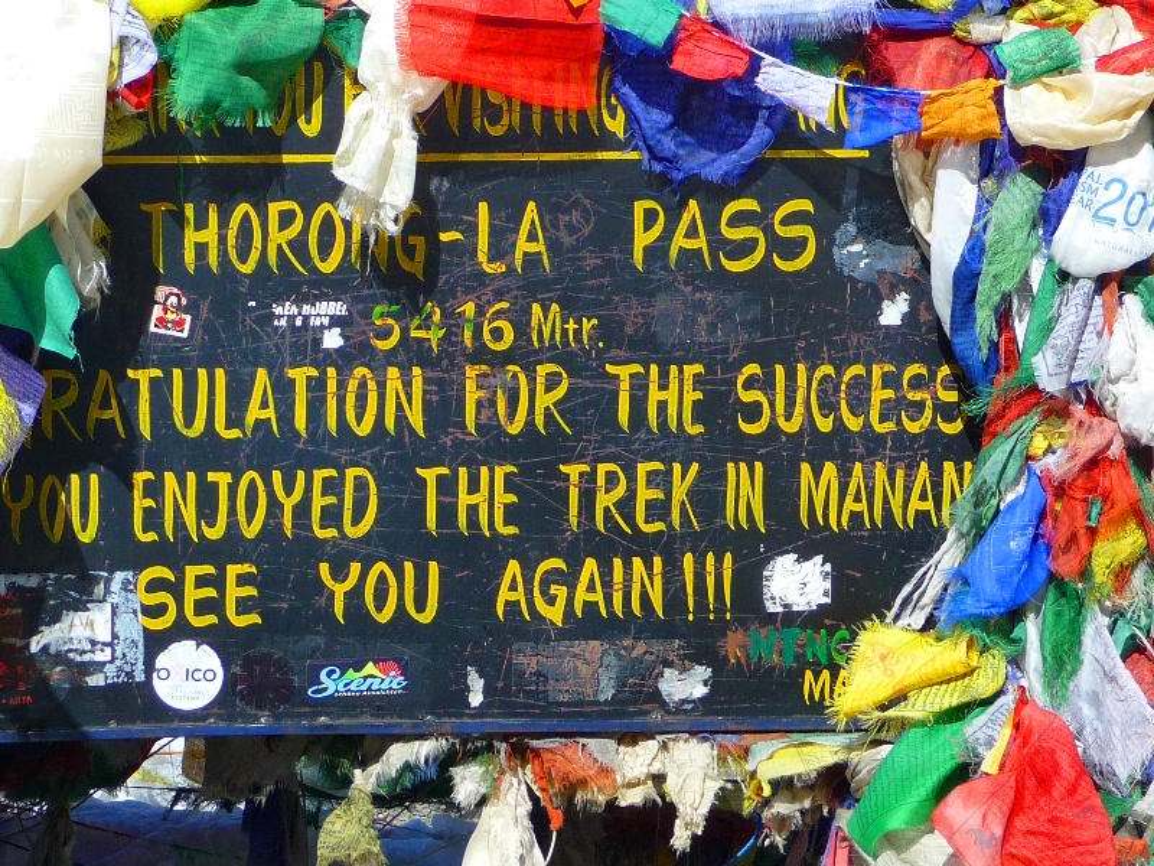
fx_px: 3467
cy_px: 433
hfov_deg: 18.9
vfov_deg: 14.2
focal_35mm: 104
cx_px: 577
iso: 100
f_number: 4.5
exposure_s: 1/800
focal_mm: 10.5
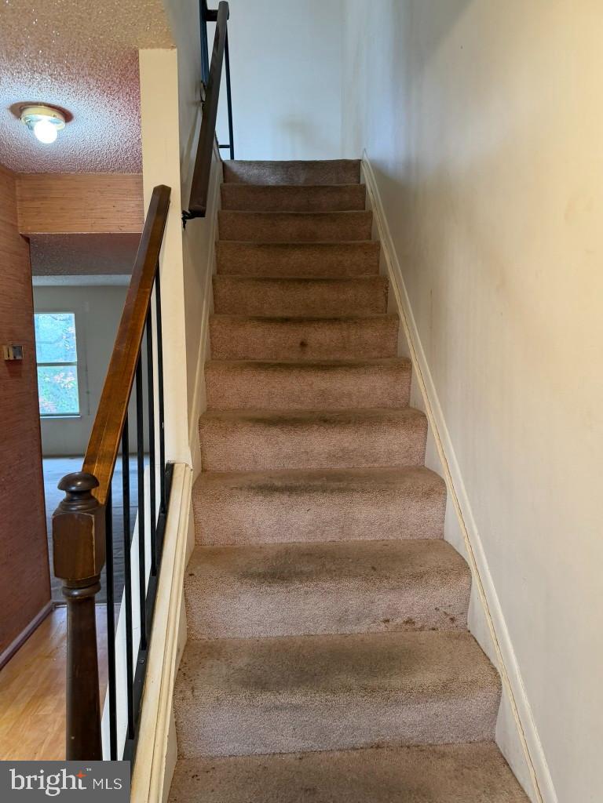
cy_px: 402
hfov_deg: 56.8
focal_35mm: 24
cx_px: 302
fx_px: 557
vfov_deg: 71.6
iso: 200
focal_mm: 6.76
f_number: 1.78
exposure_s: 1/60
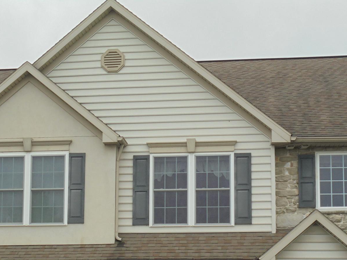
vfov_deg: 19.6
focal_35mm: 74
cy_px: 223
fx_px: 742
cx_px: 143
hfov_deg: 26.3
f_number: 4.5
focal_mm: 7.8
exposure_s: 1/160
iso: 100
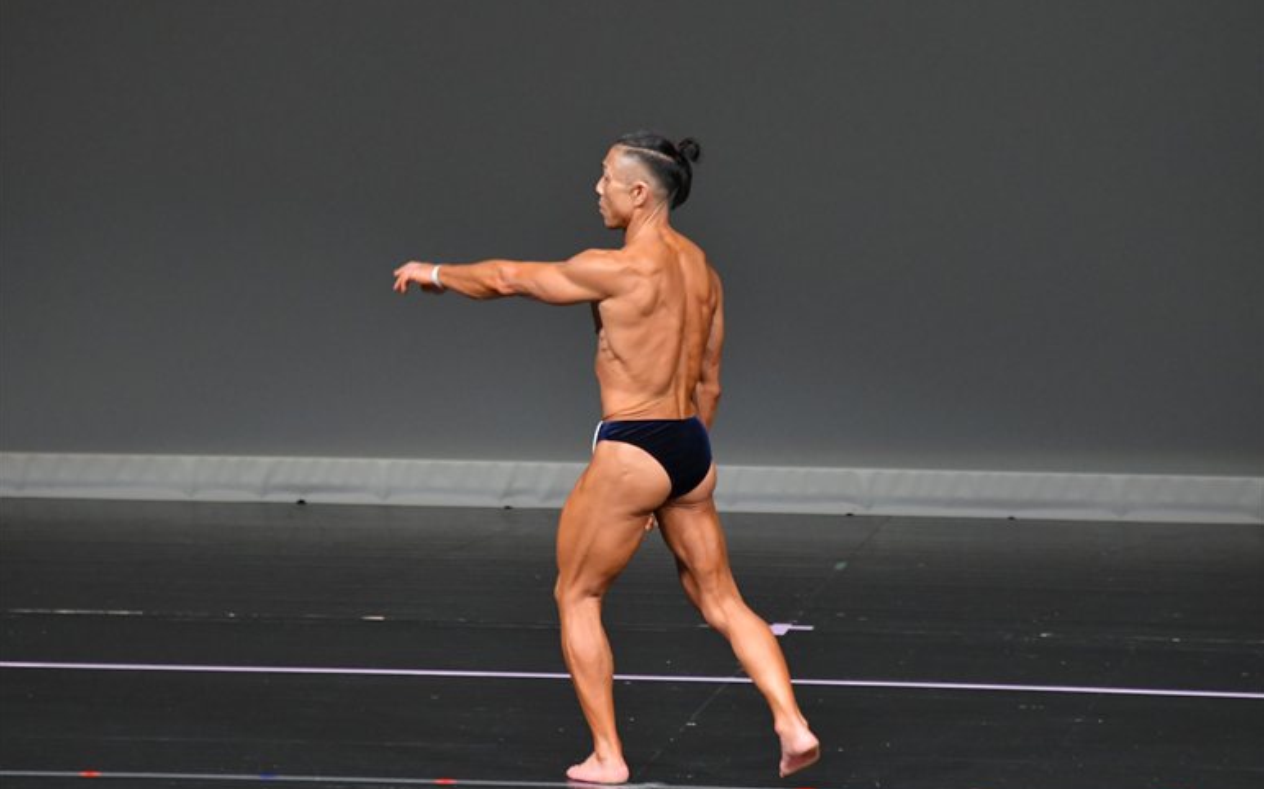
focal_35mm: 353
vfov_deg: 3.7
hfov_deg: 6.0
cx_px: 633
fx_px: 12157
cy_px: 388
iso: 4000
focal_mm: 230
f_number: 5.6
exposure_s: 1/400
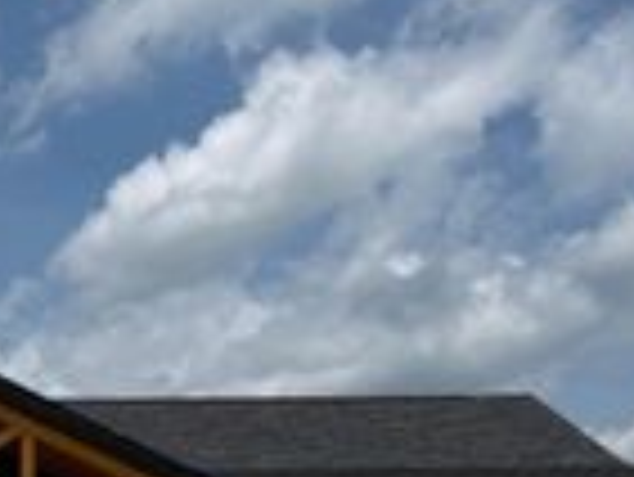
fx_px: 1558
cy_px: 637
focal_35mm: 85
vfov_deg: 16.4
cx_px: -126
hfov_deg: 21.4
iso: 80
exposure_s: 1/9091
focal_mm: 6.76
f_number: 1.78
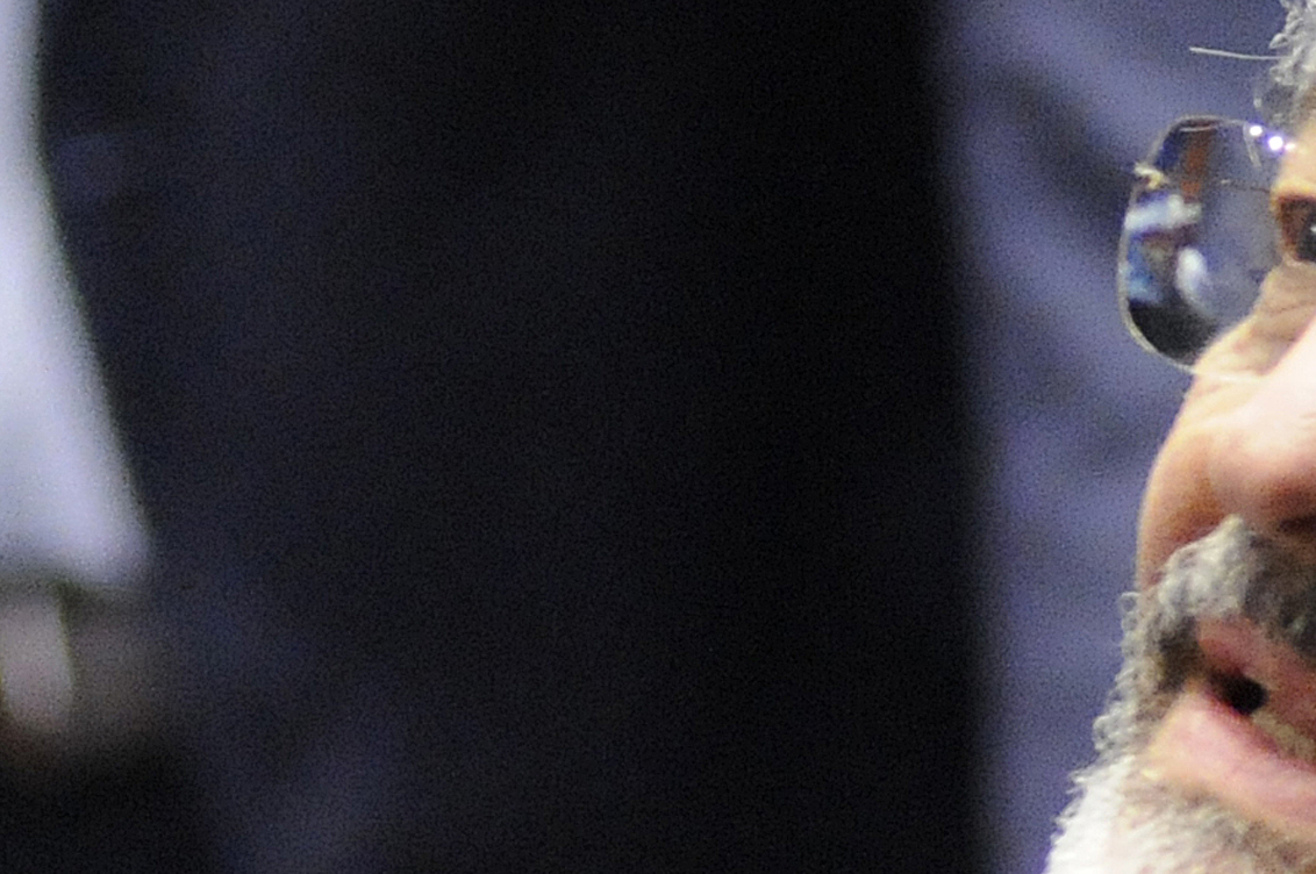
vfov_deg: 1.6
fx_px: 32164
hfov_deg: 2.3
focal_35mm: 881
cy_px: 1065
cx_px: 680
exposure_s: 1/100
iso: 2000
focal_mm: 155
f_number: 2.8
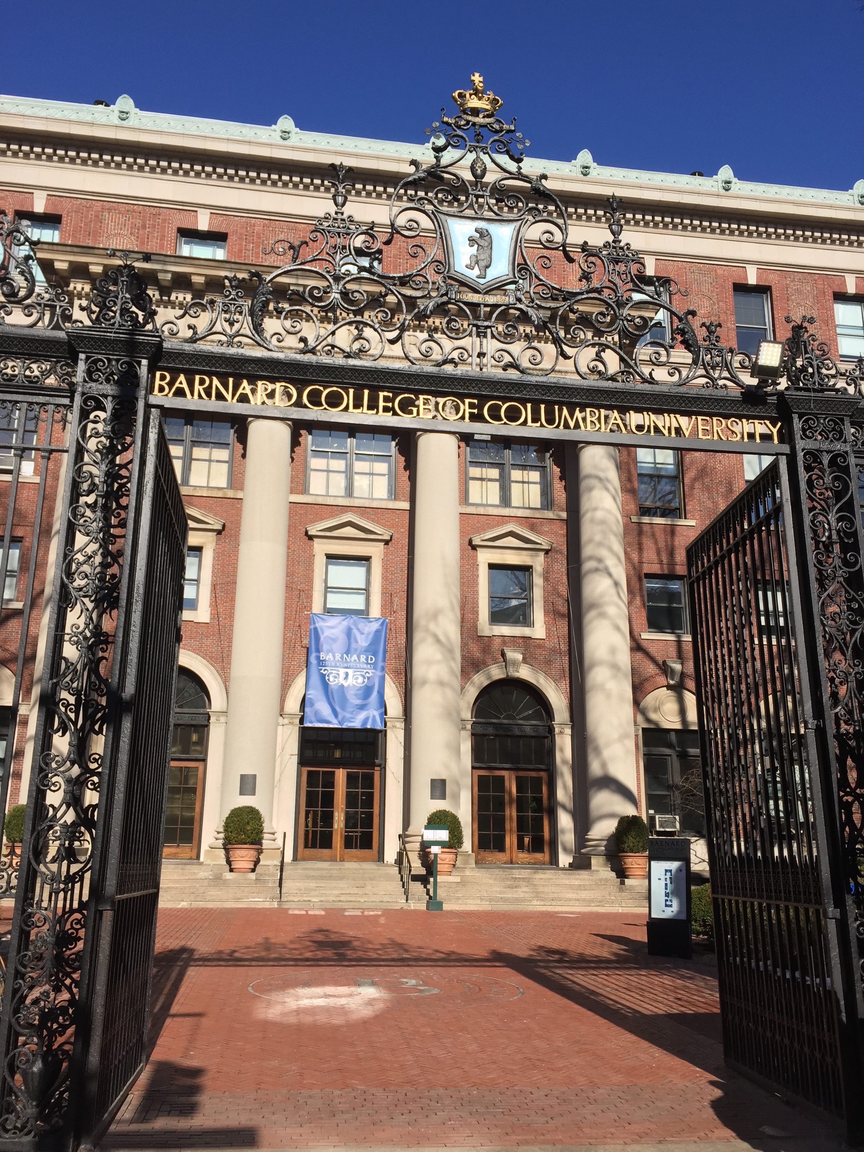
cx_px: 432
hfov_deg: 48.2
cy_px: 576
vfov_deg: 61.7
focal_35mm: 29
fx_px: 965
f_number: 2.2
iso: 32
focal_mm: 4.15
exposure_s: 1/2198
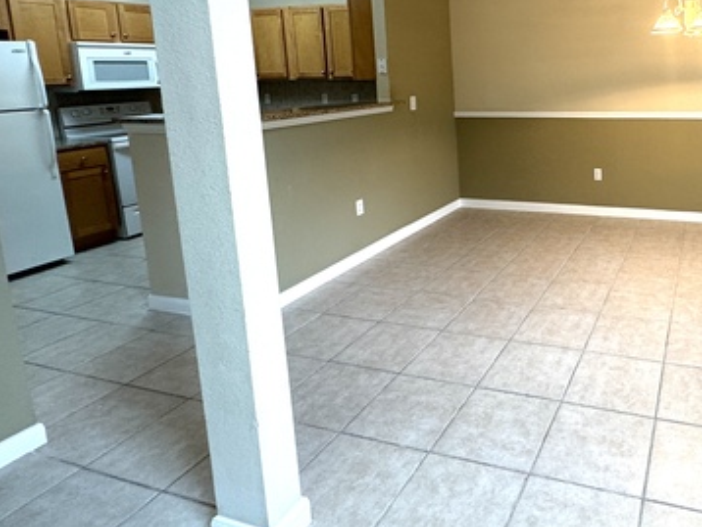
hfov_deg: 63.4
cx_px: 561
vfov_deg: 52.8
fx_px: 507
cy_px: 141
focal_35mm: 25
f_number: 2.2
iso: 200
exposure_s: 1/60
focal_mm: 2.22
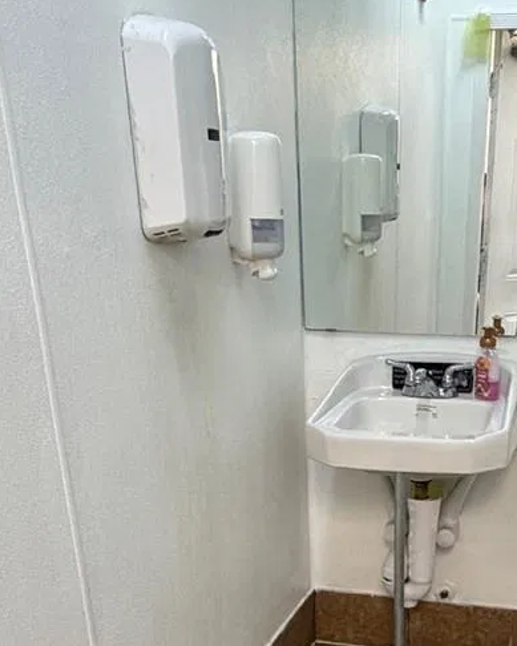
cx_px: 389
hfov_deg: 32.8
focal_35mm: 45
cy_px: 619
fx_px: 860
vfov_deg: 37.5
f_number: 2.2
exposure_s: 1/60
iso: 200
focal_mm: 2.22
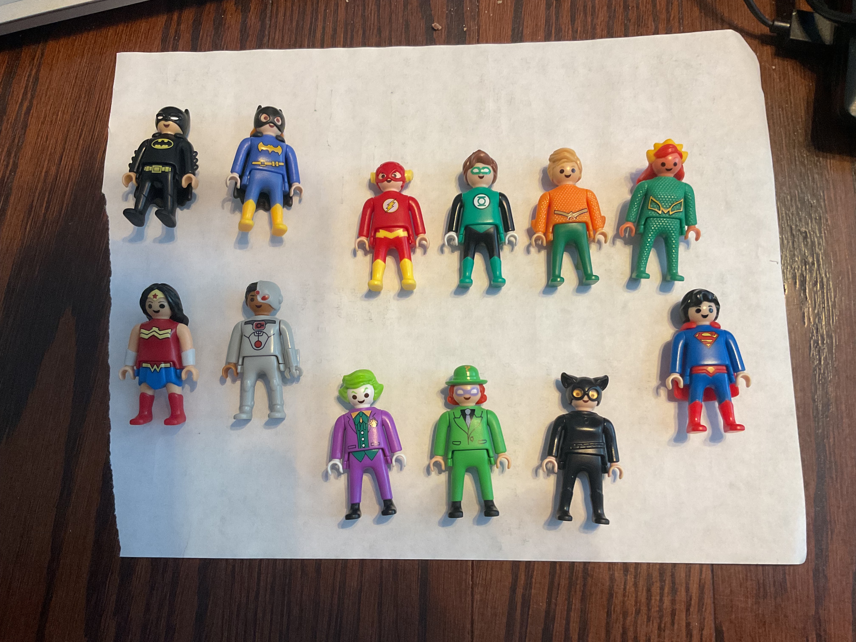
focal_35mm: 29
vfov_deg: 48.2
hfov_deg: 61.7
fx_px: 717
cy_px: 321
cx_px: 428
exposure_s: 1/60
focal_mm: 3
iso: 160
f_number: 1.8
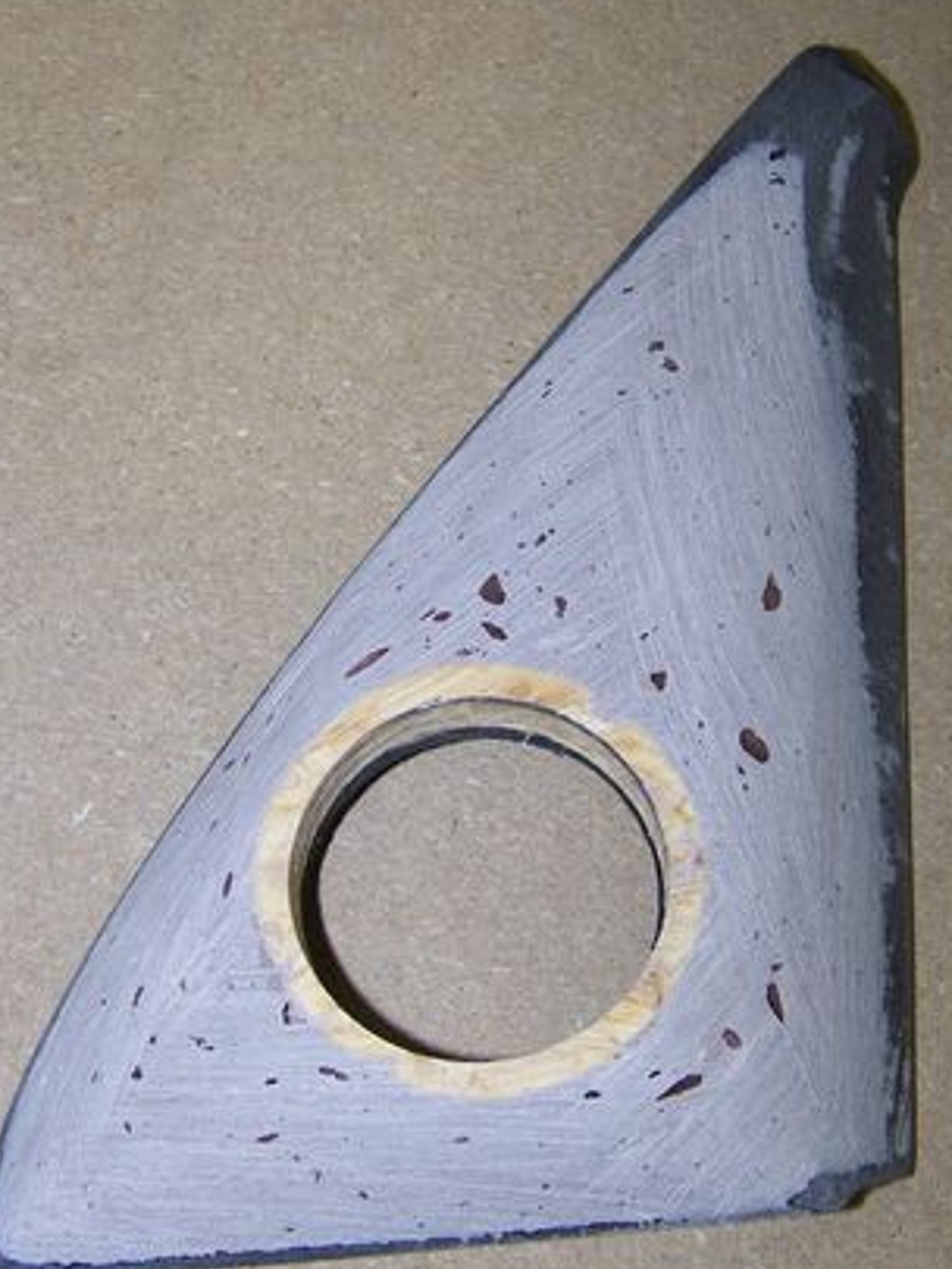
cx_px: 539
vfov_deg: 32.2
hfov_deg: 24.4
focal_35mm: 60
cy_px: 611
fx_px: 2199
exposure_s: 1/60
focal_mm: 6.3
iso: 80
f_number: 2.8
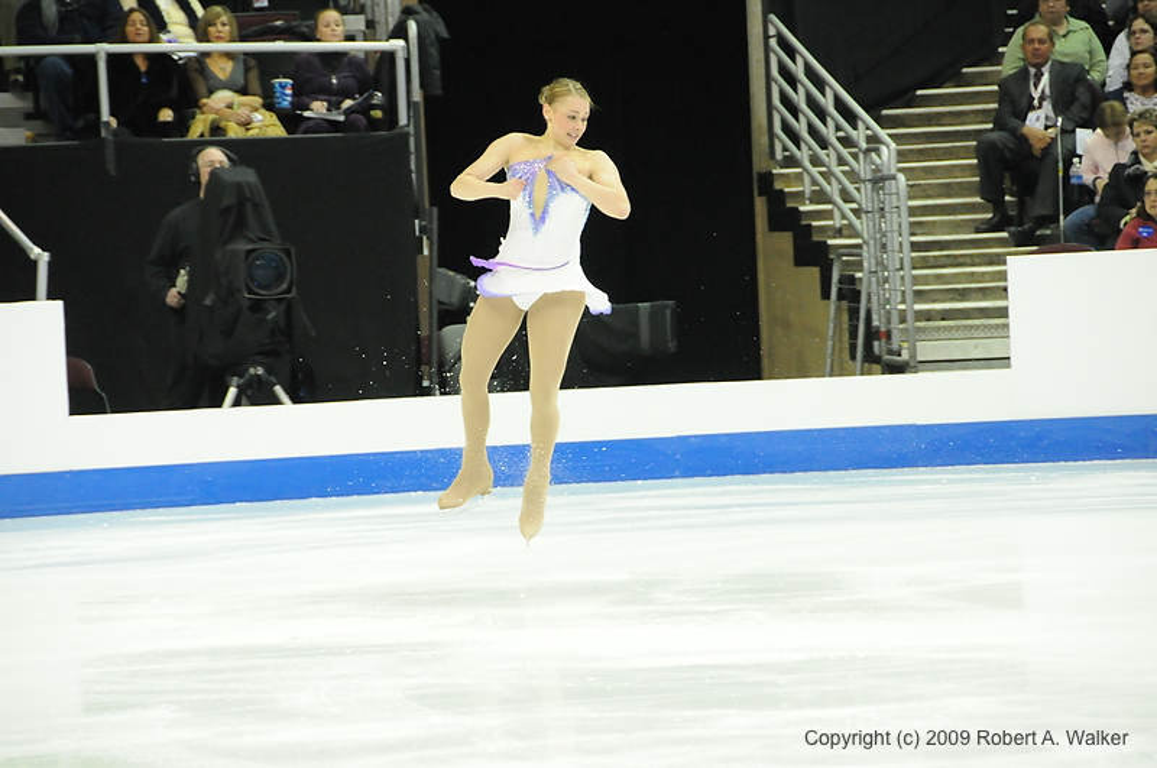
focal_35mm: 202
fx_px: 6499
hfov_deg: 10.2
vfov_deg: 6.8
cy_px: 384
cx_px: 578
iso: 3200
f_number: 5.6
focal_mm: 135
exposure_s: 1/400
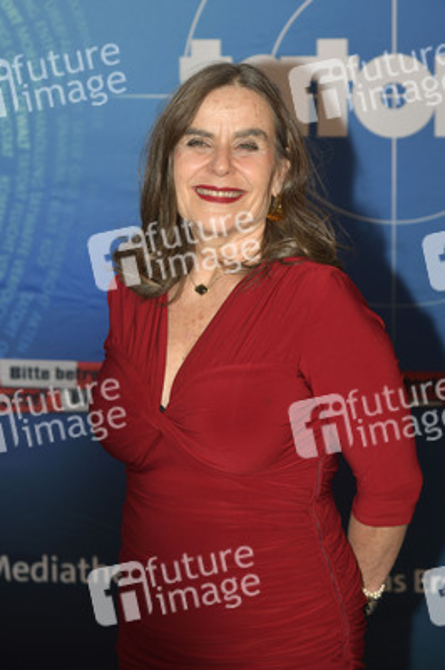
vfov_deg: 19.5
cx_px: 222
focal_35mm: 105
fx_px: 1950
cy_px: 335
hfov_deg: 13.0
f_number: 5.6
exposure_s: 1/200
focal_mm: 105
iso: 640
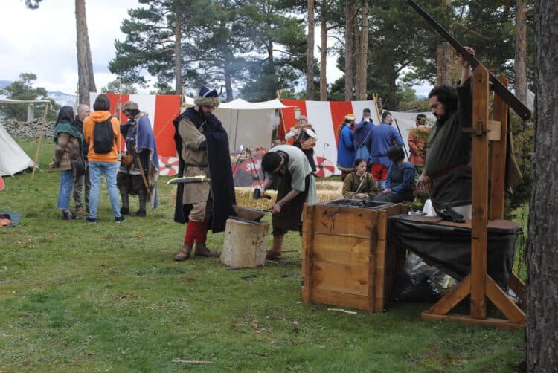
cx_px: 279
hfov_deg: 46.3
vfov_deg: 32.0
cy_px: 186
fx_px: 652
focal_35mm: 42
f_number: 6.3
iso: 100
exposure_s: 1/160
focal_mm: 28
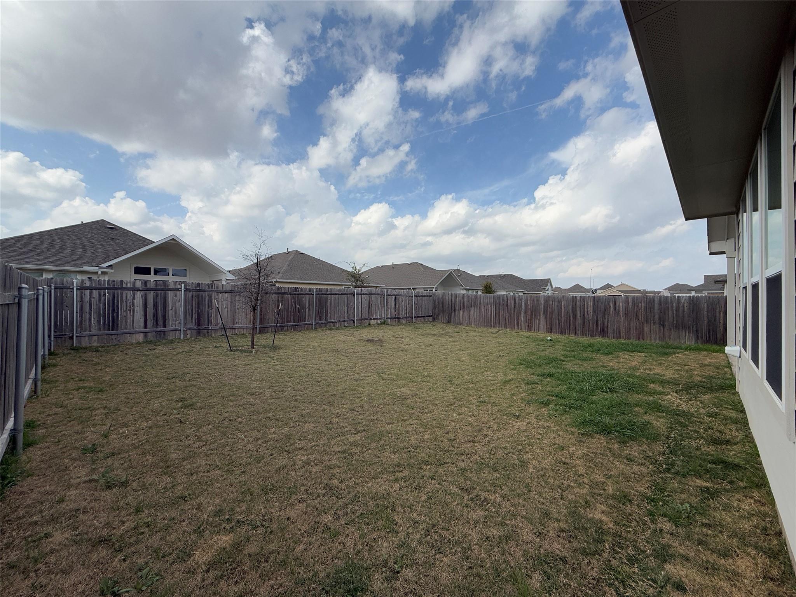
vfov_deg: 85.7
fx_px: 322
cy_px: 298
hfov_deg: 102.1
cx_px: 398
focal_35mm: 14
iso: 50
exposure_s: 1/2506
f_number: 2.2
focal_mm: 2.22
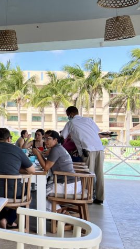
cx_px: -101
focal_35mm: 61
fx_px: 403
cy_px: 111
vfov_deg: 34.3
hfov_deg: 16.8
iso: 50
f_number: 1.5
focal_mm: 5.7
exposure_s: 1/733
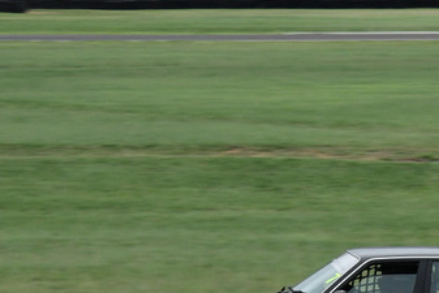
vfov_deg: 4.8
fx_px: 3477
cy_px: 155
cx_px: 373
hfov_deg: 7.2
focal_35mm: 285
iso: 1600
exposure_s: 1/320
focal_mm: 80
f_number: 11
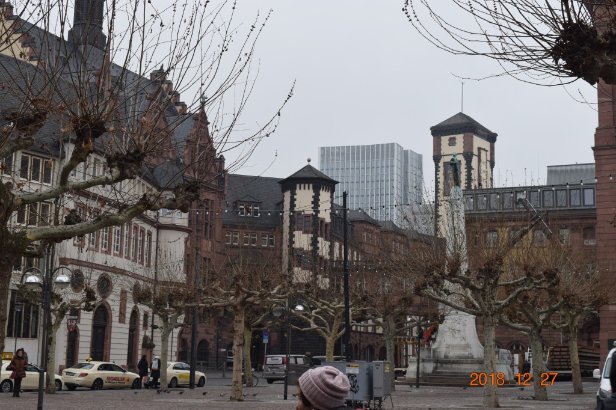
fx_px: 975
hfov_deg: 35.1
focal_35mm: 57
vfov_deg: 23.8
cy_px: 205
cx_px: 308
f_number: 7.1
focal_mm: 38
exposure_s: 1/200
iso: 400
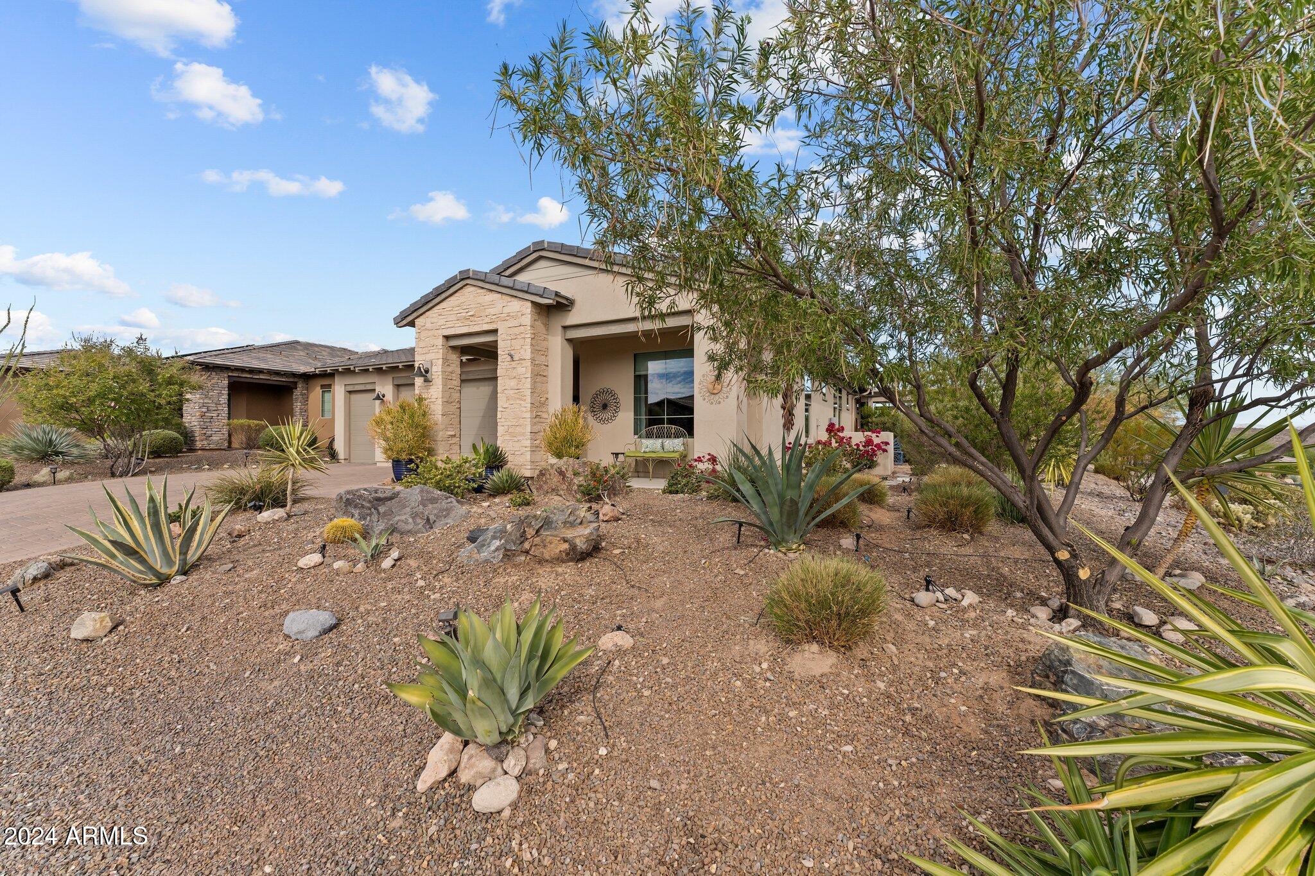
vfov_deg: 81.2
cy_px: 438
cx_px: 658
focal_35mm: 14
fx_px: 511
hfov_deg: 104.3
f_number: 8
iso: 320
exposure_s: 1/640
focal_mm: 14
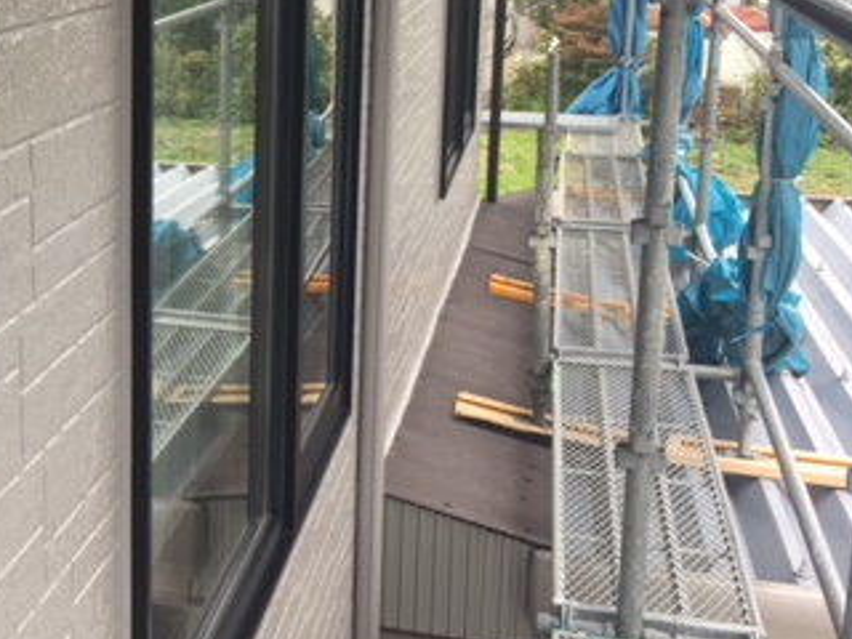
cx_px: 48
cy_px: 181
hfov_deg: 31.3
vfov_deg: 25.0
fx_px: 1428
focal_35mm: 58
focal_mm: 4.15
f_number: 2.2
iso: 40
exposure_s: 1/60
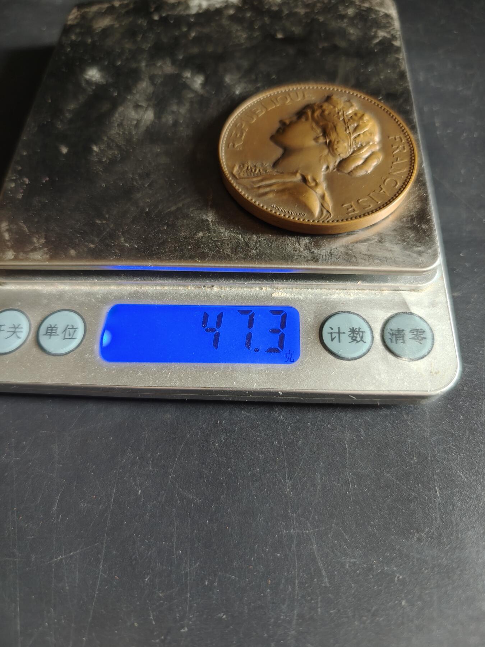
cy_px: 324
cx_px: 242
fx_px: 430
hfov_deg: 58.9
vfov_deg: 73.9
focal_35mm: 23
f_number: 1.6
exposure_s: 1/100
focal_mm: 6.06
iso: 800
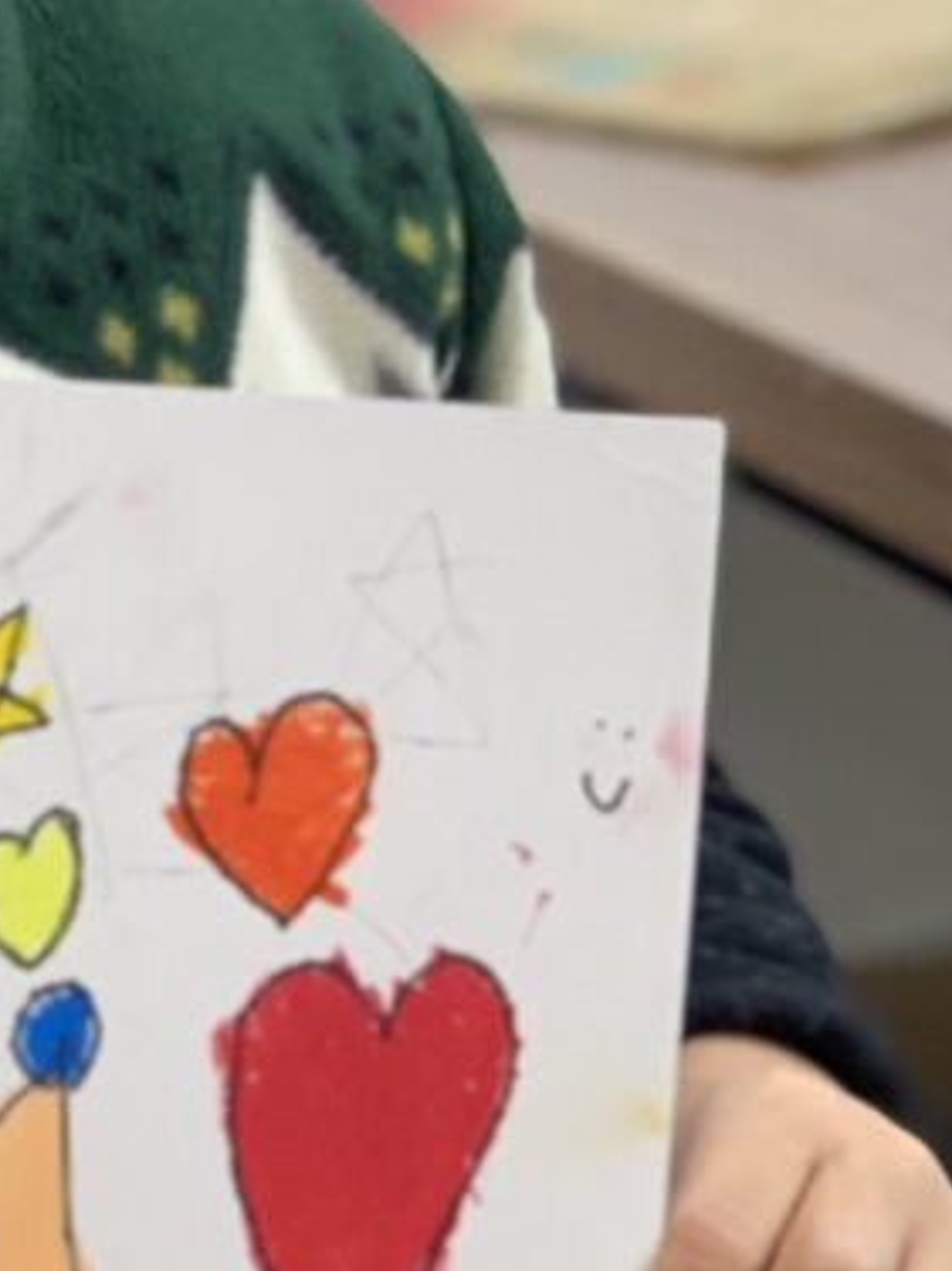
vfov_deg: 10.7
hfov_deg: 8.0
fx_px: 6788
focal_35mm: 185
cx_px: -95
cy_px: 632
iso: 100
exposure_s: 1/50
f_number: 2.4
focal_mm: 6
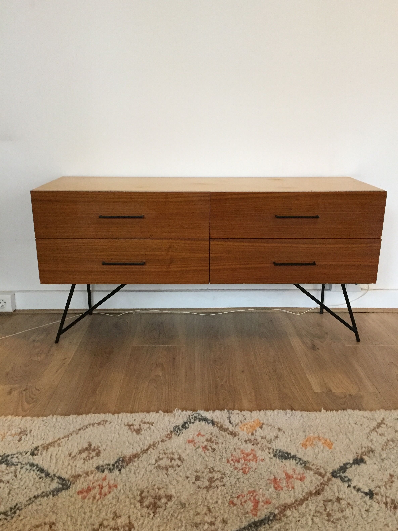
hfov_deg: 46.8
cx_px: 203
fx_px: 460
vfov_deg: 60.0
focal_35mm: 30
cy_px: 264
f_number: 2.2
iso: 320
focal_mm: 4.15
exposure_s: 1/25
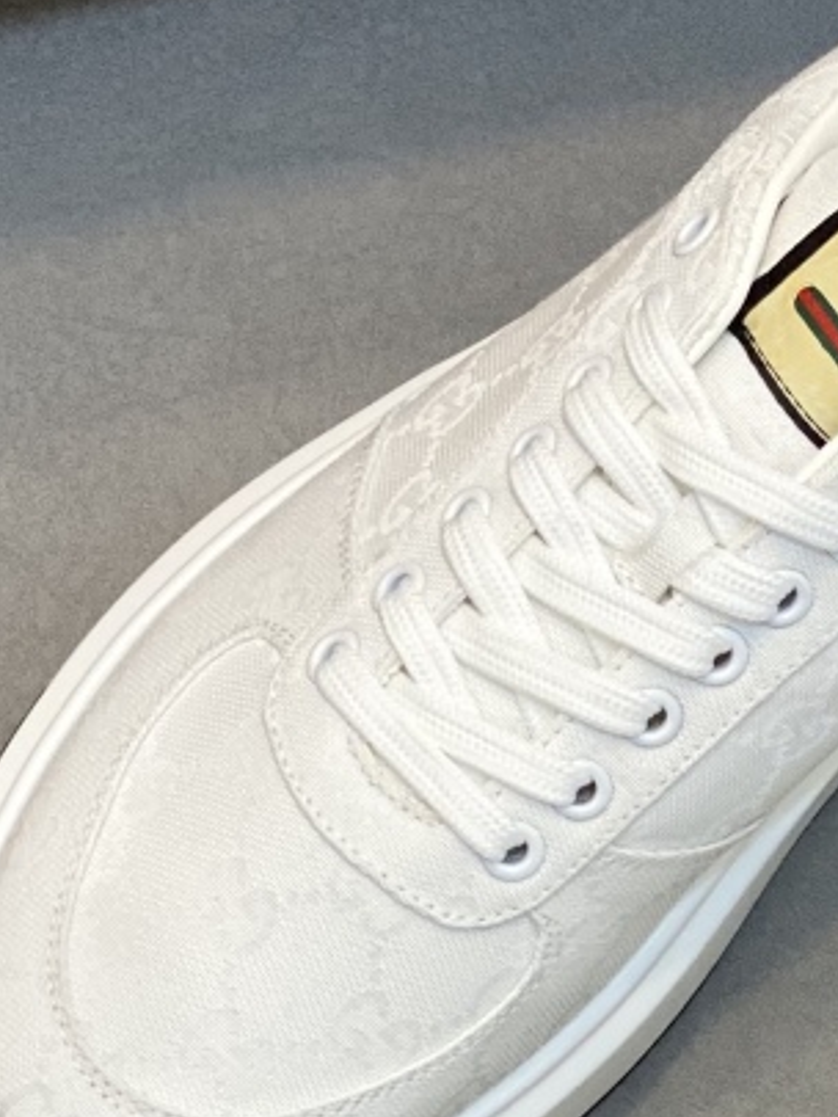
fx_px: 5968
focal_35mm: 185
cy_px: 781
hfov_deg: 8.0
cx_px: 860
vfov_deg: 10.7
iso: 80
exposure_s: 1/100
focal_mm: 6
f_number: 2
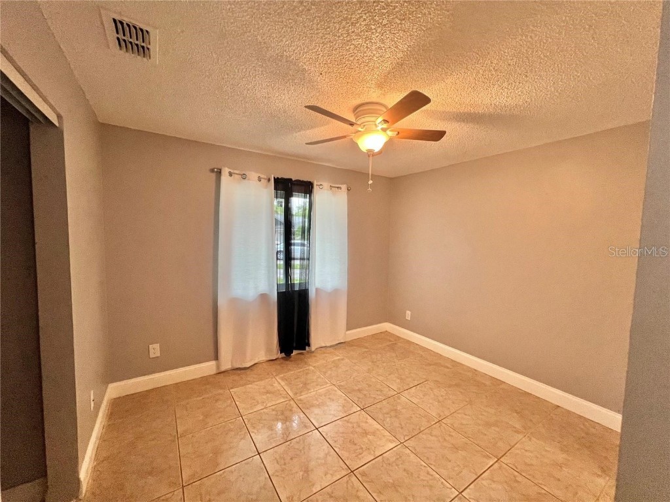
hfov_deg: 106.2
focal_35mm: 13
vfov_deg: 89.9
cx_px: 335
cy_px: 251
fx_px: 252
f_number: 1.8
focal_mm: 1.57
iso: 320
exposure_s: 1/60
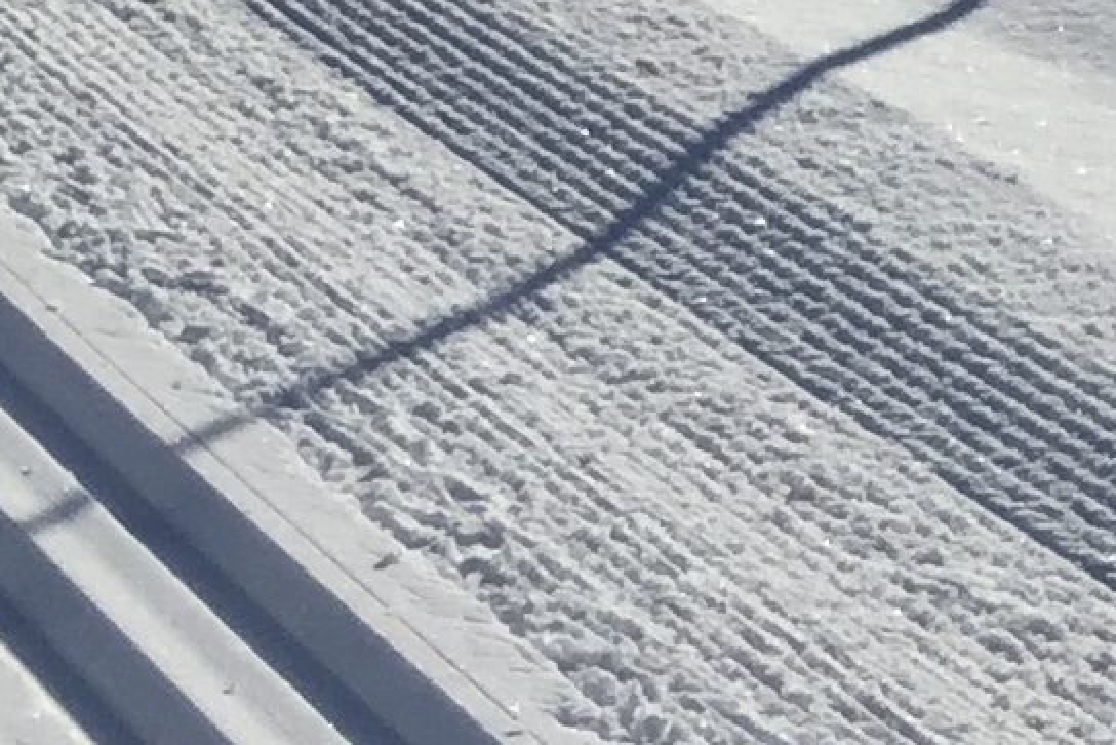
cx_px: -1001
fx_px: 5612
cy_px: -1570
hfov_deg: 10.6
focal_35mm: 181
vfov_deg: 6.8
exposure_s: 1/6623
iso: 32
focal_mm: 4.15
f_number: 2.2
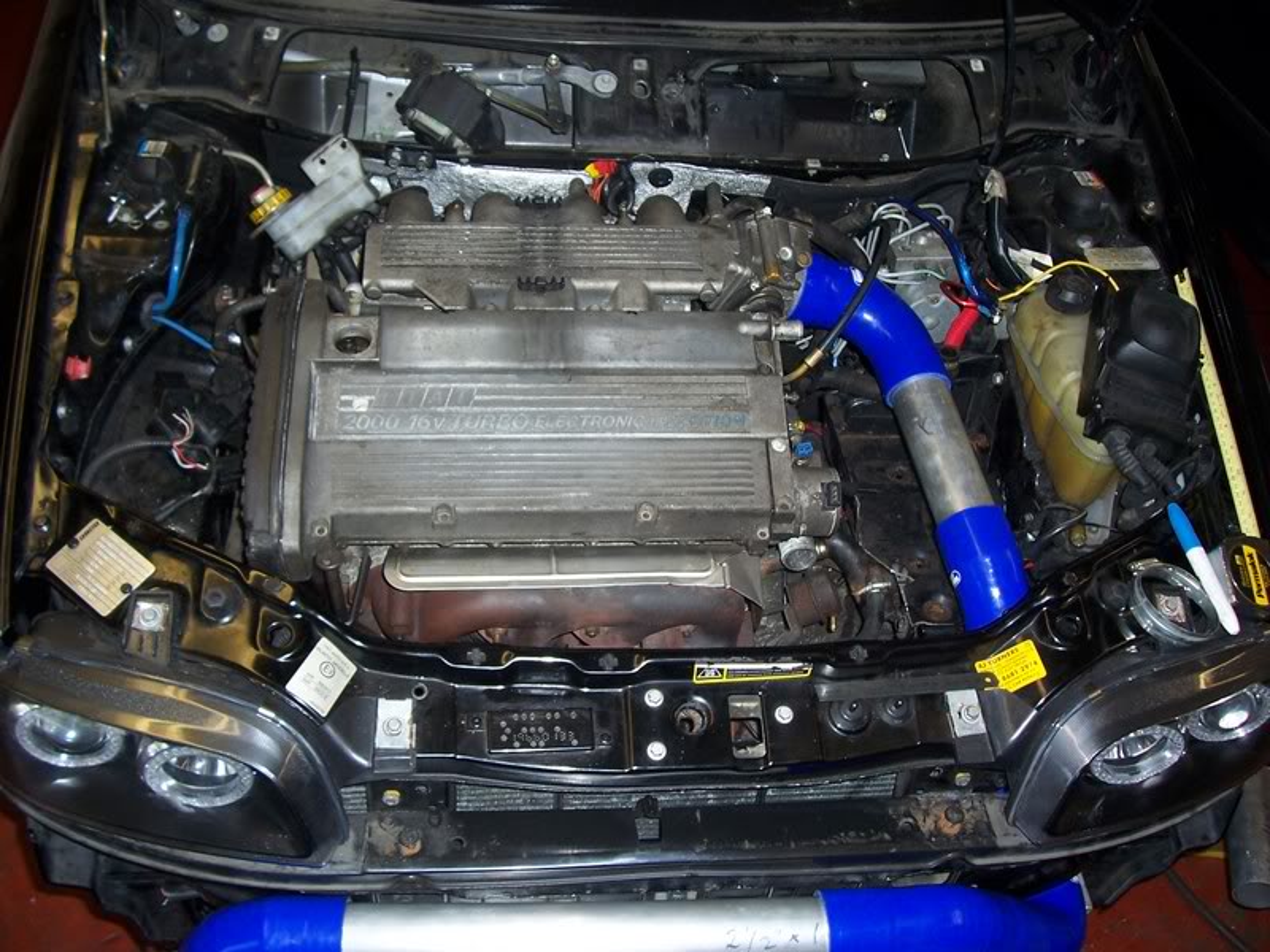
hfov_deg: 54.0
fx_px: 1247
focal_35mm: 34
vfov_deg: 41.8
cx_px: 635
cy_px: 476
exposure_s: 1/60
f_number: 2.7
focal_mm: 5.6
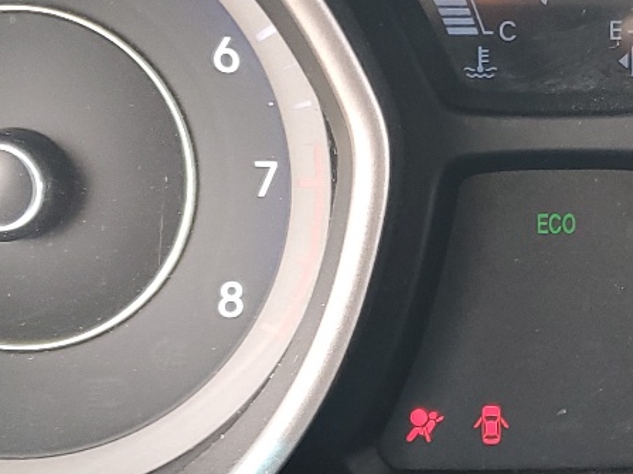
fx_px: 1700
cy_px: 239
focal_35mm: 93
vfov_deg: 15.9
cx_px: 517
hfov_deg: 20.8
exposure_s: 1/120
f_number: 1.5
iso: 77
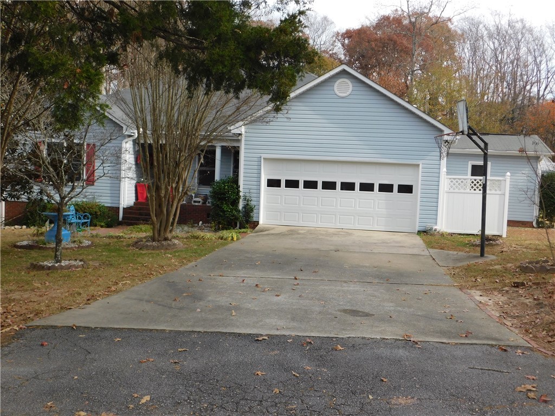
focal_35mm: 36
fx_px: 577
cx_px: 278
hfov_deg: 51.4
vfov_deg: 39.7
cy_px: 208
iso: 125
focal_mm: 6.3
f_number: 3.5
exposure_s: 1/500
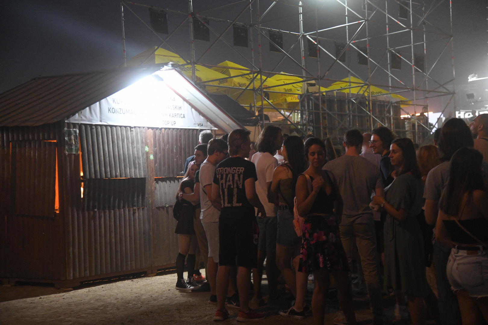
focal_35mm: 62
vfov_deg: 21.9
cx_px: 244
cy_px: 162
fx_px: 840
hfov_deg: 32.4
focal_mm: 62
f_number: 4
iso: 4000
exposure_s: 1/80
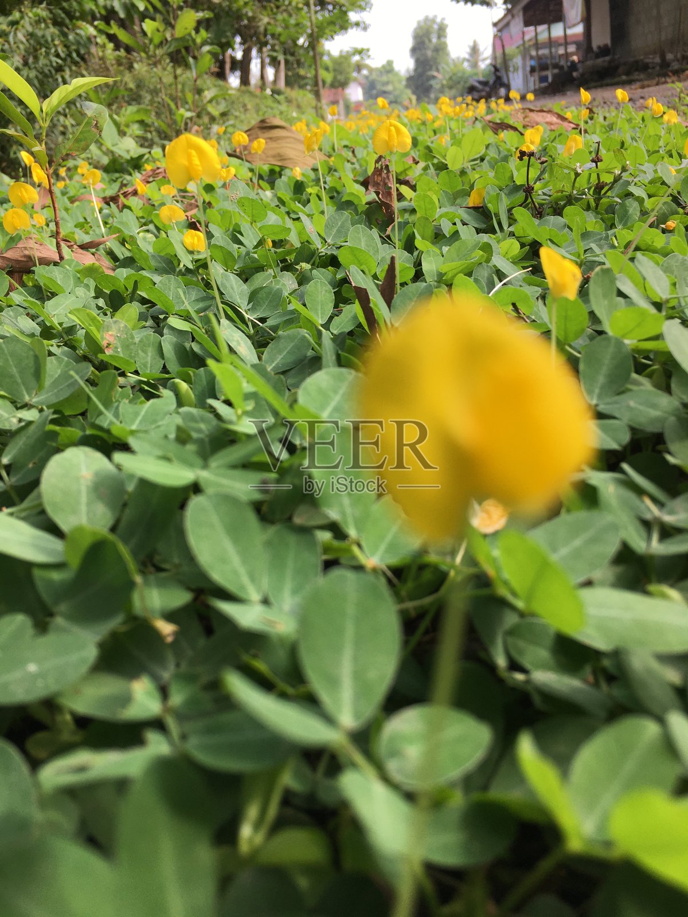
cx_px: 344
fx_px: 769
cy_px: 458
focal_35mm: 29
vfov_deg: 61.7
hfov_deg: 48.2
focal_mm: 4.15
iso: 25
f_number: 2.2
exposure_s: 1/334
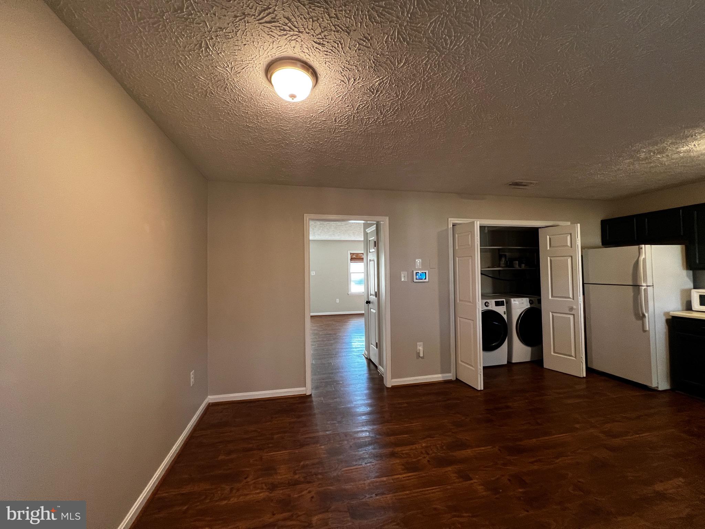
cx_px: 352
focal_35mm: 13
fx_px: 265
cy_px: 264
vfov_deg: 89.9
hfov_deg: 106.2
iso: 250
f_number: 1.8
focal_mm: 1.57
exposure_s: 1/60
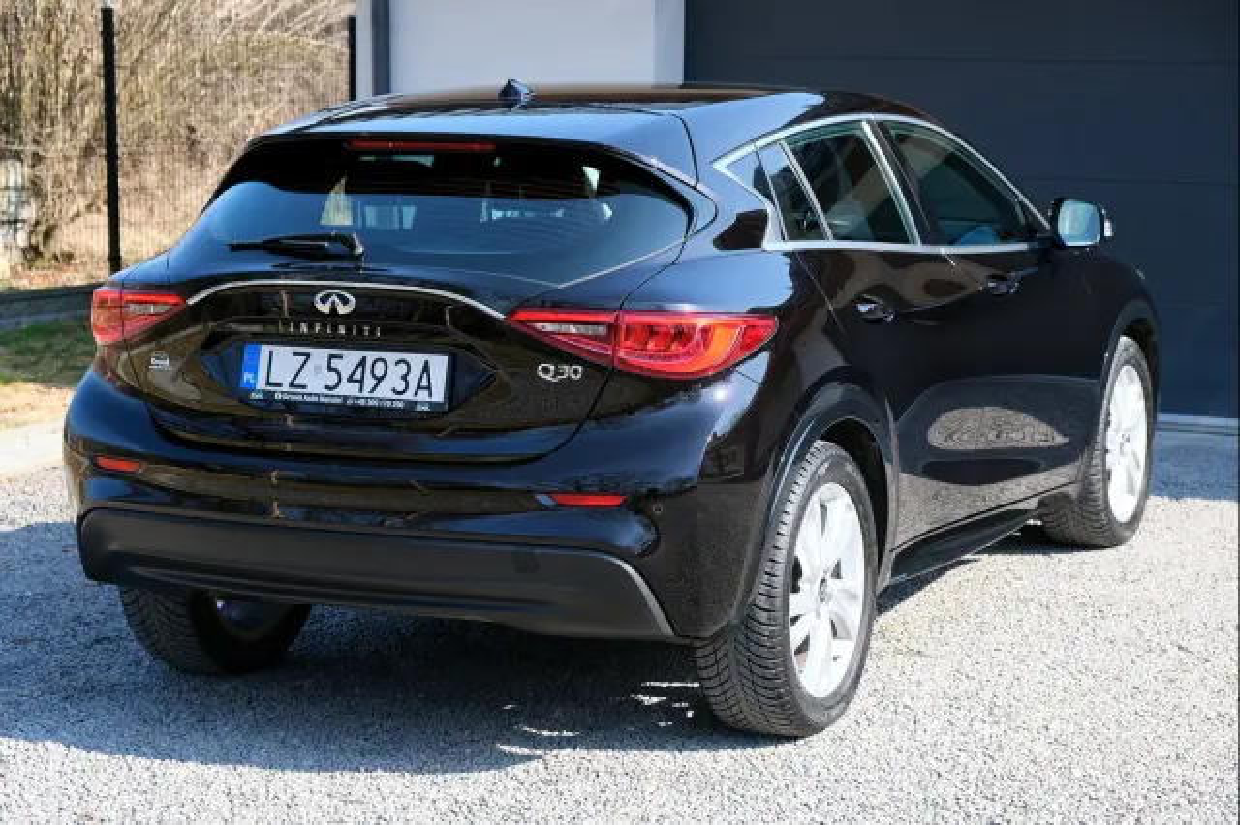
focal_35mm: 79
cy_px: 412
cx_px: 620
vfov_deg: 17.3
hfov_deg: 25.7
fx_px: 2720
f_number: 5.6
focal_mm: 52.7
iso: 320
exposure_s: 1/250
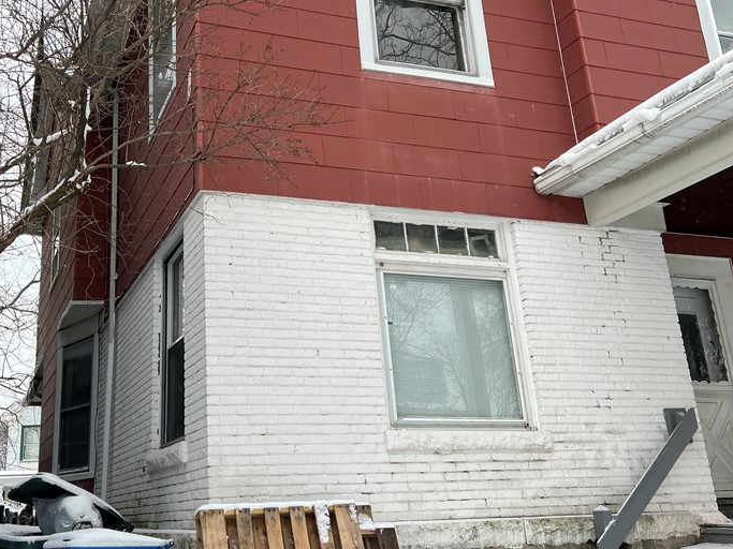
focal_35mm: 39
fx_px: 826
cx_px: 262
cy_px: 240
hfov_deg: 47.3
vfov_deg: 36.8
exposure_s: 1/588
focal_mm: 5.7
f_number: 1.5
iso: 50
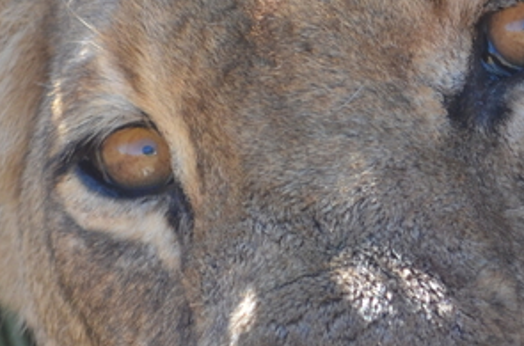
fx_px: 26478
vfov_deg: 0.7
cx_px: 542
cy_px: 209
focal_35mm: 1824
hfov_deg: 1.1
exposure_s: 1/320
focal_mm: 280
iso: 400
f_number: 5.6
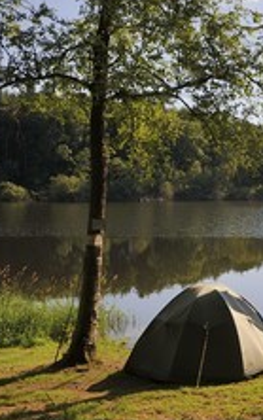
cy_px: 206
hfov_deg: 20.5
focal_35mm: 56
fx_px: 641
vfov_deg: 36.3
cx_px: 370
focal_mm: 29
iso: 200
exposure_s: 1/160
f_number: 16
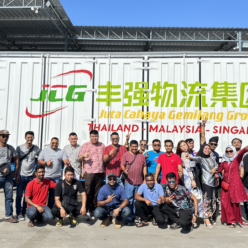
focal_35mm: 29
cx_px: 123
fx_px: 235
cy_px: 122
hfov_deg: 55.6
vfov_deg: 55.6
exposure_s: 1/4184
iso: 80
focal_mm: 6.86
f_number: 1.78
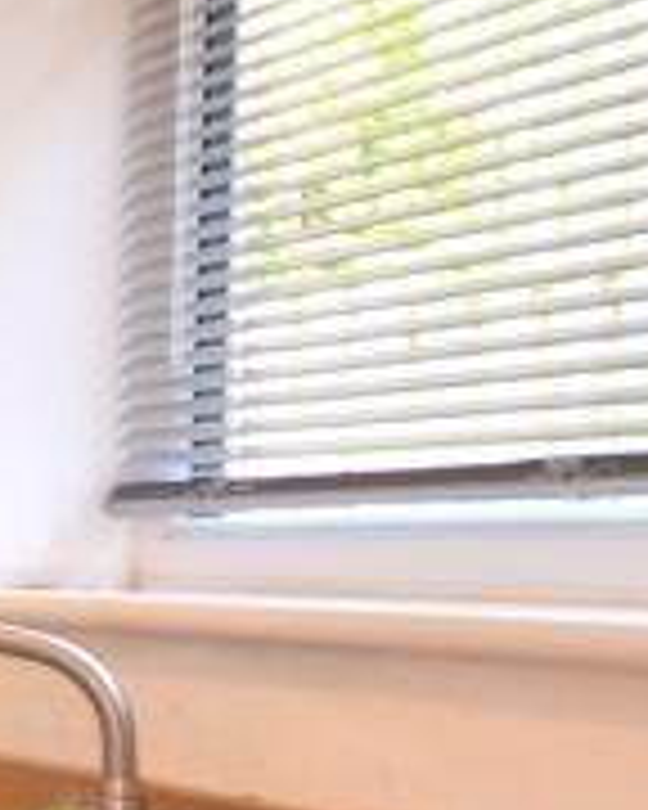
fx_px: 1918
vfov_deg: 23.4
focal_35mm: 80
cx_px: -1318
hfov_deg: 11.2
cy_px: 668
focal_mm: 10
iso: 400
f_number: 4
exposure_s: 1/60
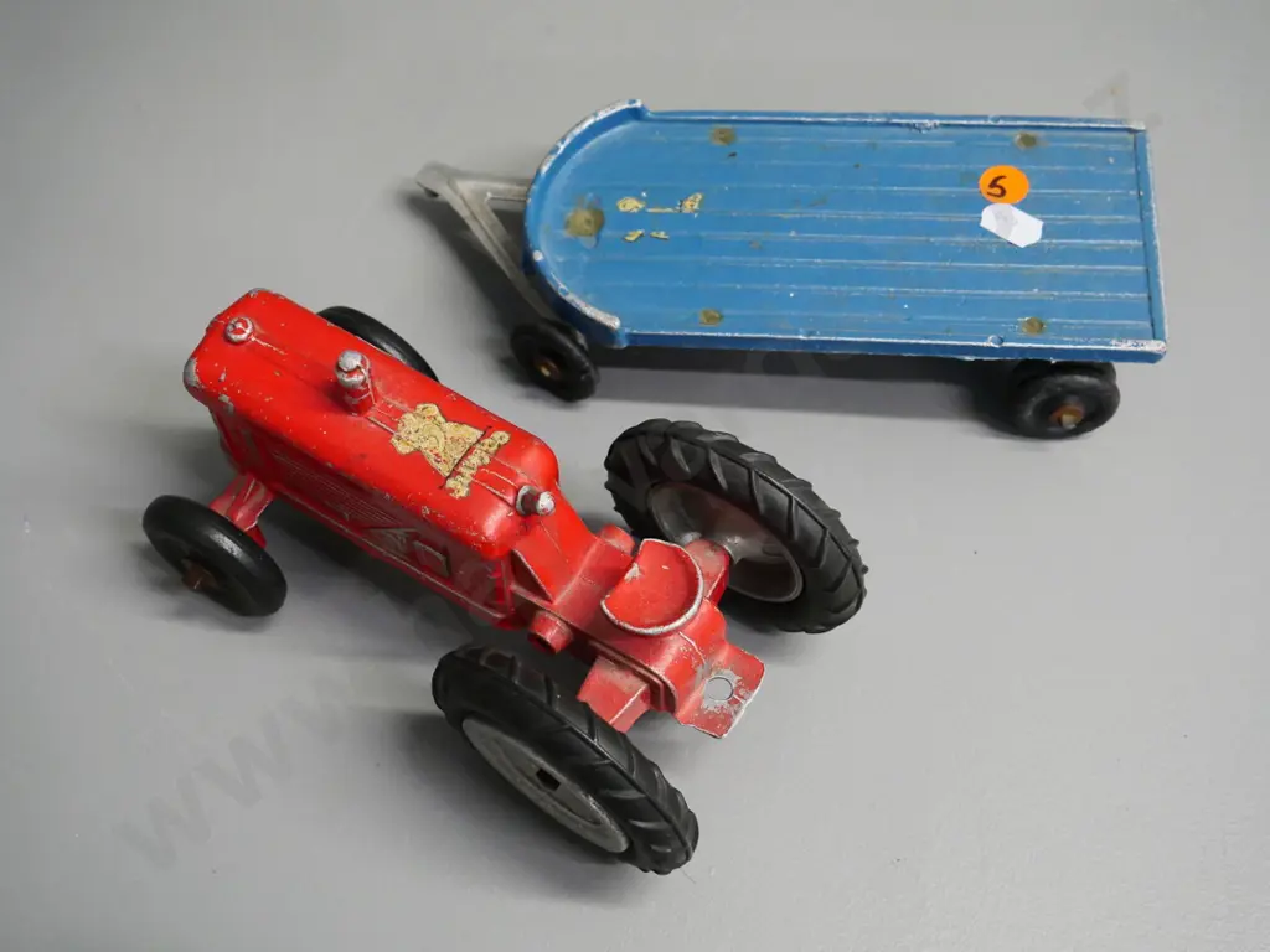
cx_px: 635
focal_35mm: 44
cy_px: 476
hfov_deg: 42.9
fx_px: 1614
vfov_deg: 32.9
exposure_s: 1/60
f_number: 5.3
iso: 1600
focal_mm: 22
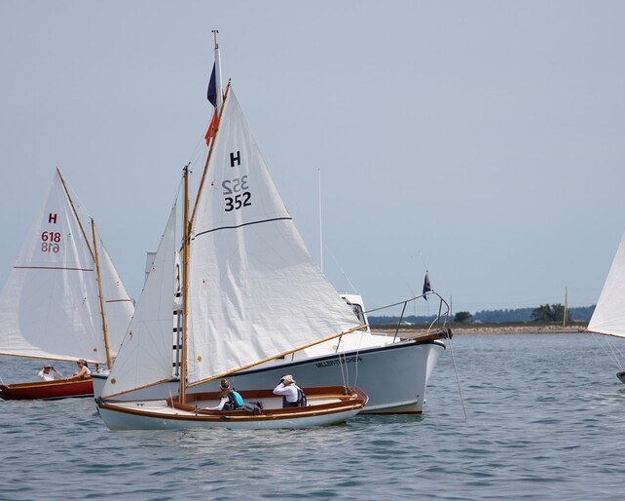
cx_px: 328
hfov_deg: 7.3
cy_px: 243
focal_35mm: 263
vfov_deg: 5.9
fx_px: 4866
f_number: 5
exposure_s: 1/1250
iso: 125
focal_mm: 150
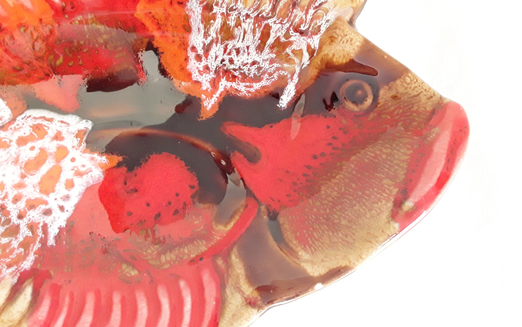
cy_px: 132
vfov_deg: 43.0
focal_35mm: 29
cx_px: 260
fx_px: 413
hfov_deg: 64.6
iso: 400
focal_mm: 2.91
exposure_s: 1/103
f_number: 1.9
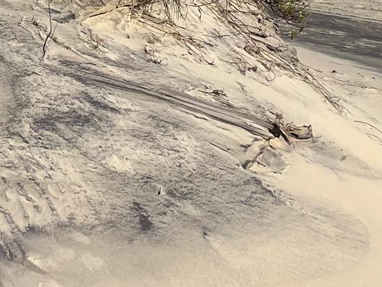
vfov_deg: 11.8
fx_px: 1236
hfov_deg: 17.6
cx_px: 218
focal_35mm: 112
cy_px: -293
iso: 32
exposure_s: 1/6494
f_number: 1.6
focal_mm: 4.2
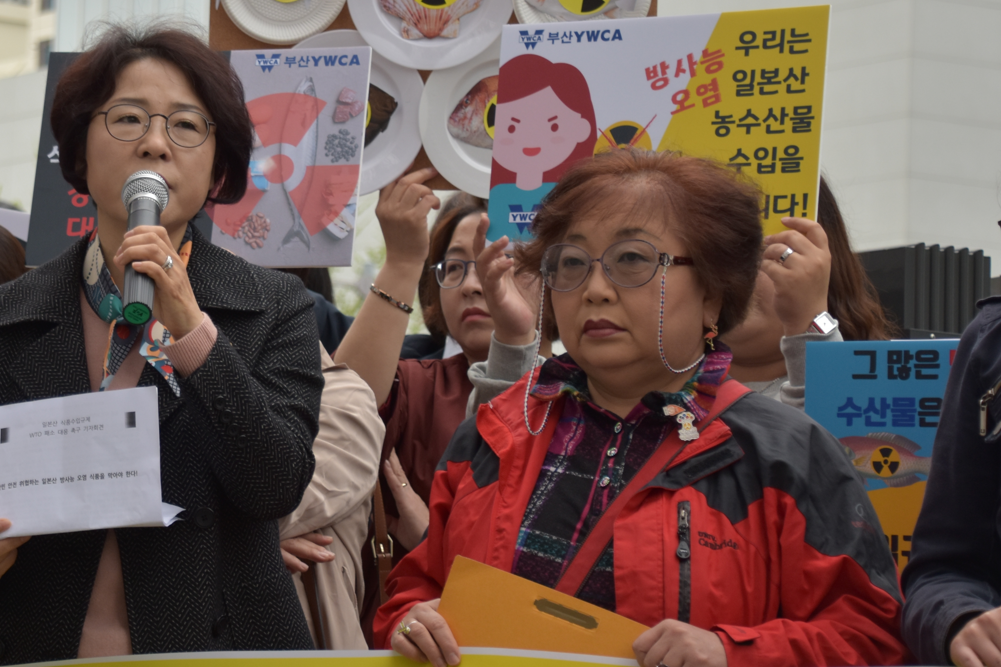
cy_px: 262
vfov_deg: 9.5
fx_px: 4031
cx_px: 169
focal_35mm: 145
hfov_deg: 14.1
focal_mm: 58
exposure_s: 1/200
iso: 250
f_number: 4.8
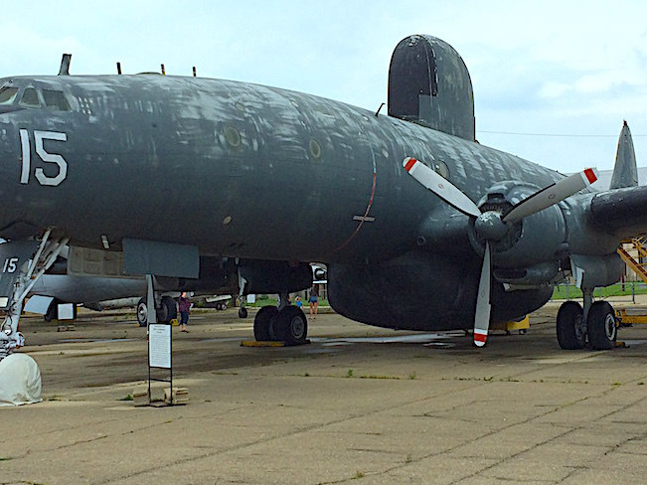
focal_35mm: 57
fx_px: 1065
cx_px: 341
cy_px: 214
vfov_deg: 25.6
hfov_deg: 33.8
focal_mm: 4.15
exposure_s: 1/2564
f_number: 2.2
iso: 32
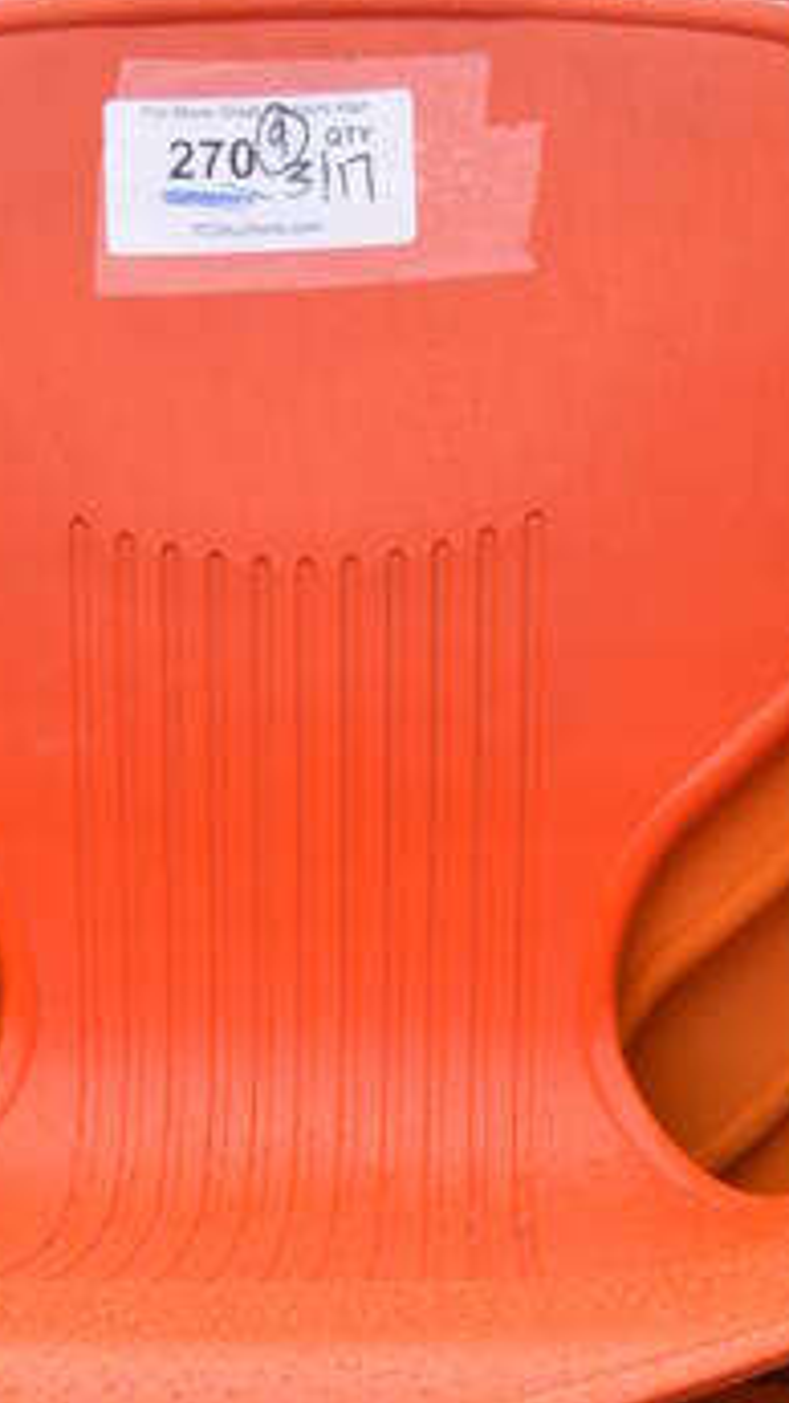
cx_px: 236
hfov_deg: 16.0
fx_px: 2790
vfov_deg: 24.9
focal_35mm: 75
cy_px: 1767
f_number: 5.6
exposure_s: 1/125
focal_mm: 18
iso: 250
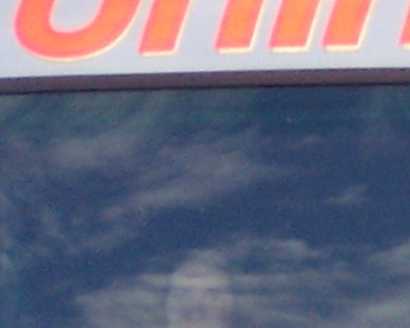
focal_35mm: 730
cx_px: 544
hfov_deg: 2.6
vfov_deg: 2.1
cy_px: 660
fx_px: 8861
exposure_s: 1/125
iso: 140
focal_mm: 18
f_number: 4.8
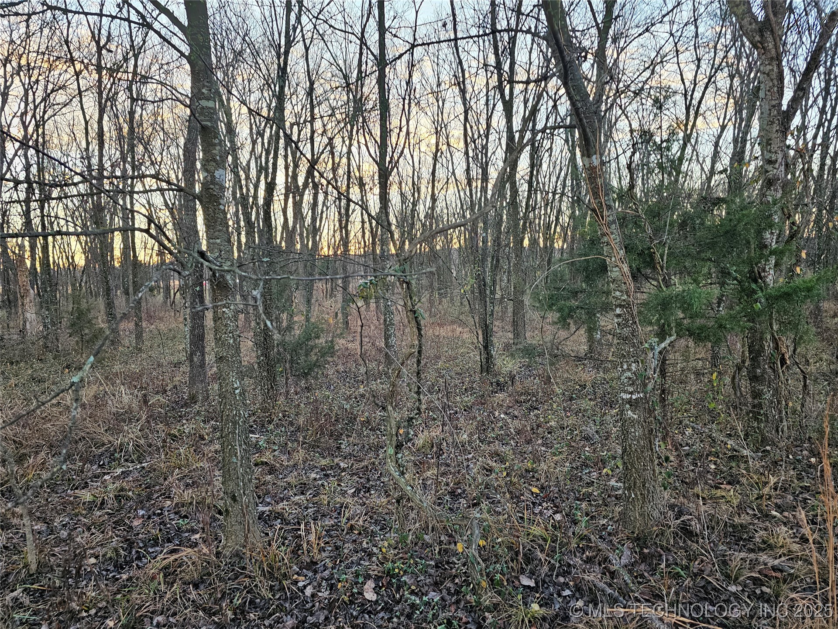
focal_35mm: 23
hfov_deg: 73.9
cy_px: 314
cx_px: 419
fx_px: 557
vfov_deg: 58.9
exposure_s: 1/120
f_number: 1.7
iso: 320
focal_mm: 6.3
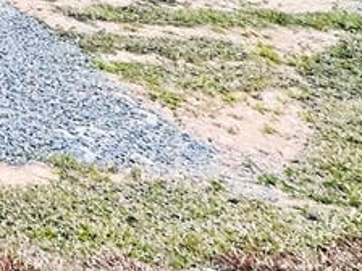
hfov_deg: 18.2
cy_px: -260
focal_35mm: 75
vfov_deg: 15.8
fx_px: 784
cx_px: -351
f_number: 2.2
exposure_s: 1/99
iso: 80
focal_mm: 2.22
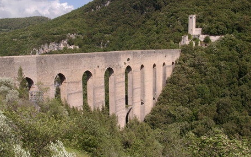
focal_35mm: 39
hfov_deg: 50.9
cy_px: 77
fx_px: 264
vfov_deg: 33.1
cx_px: 123
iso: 200
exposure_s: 1/90
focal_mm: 23
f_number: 16
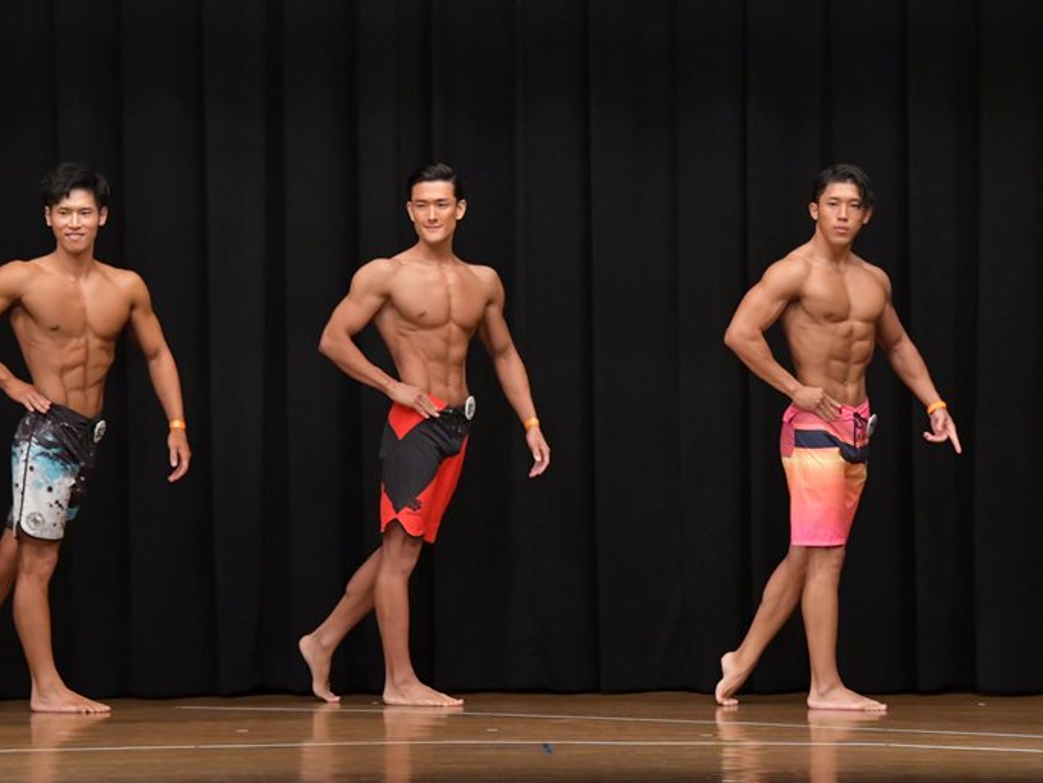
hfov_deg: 9.0
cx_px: 473
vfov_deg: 6.8
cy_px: 392
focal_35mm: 220
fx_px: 6629
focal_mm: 135
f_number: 5.6
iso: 6400
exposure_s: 1/400
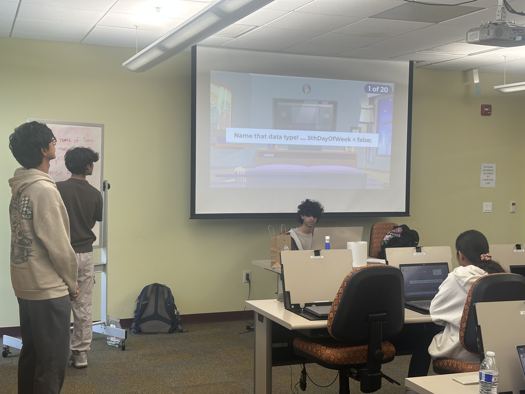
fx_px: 728
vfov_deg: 30.3
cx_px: 262
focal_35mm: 48
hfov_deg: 39.7
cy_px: 197
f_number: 1.78
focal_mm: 6.86
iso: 64
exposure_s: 1/120
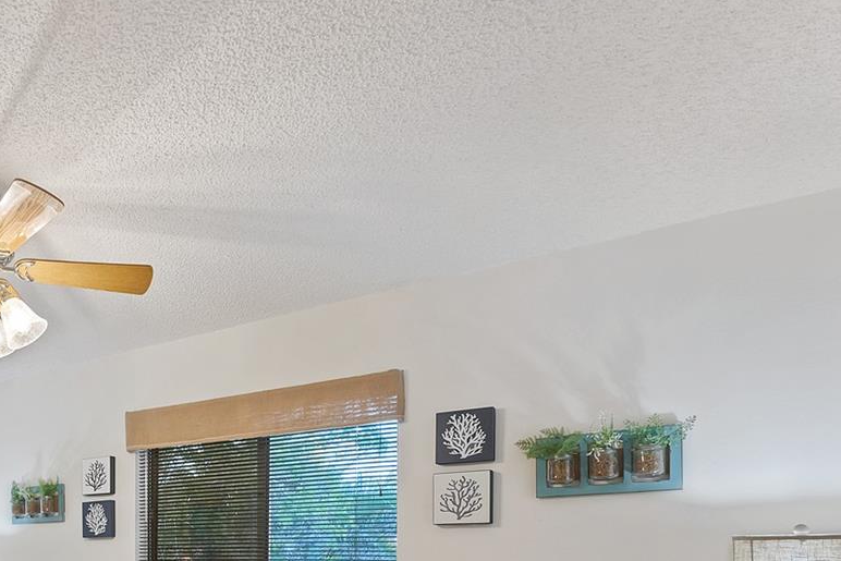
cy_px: 569
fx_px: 678
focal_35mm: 29
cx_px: 83
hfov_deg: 55.2
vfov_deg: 39.4
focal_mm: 14
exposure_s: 1/25
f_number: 7.1
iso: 400
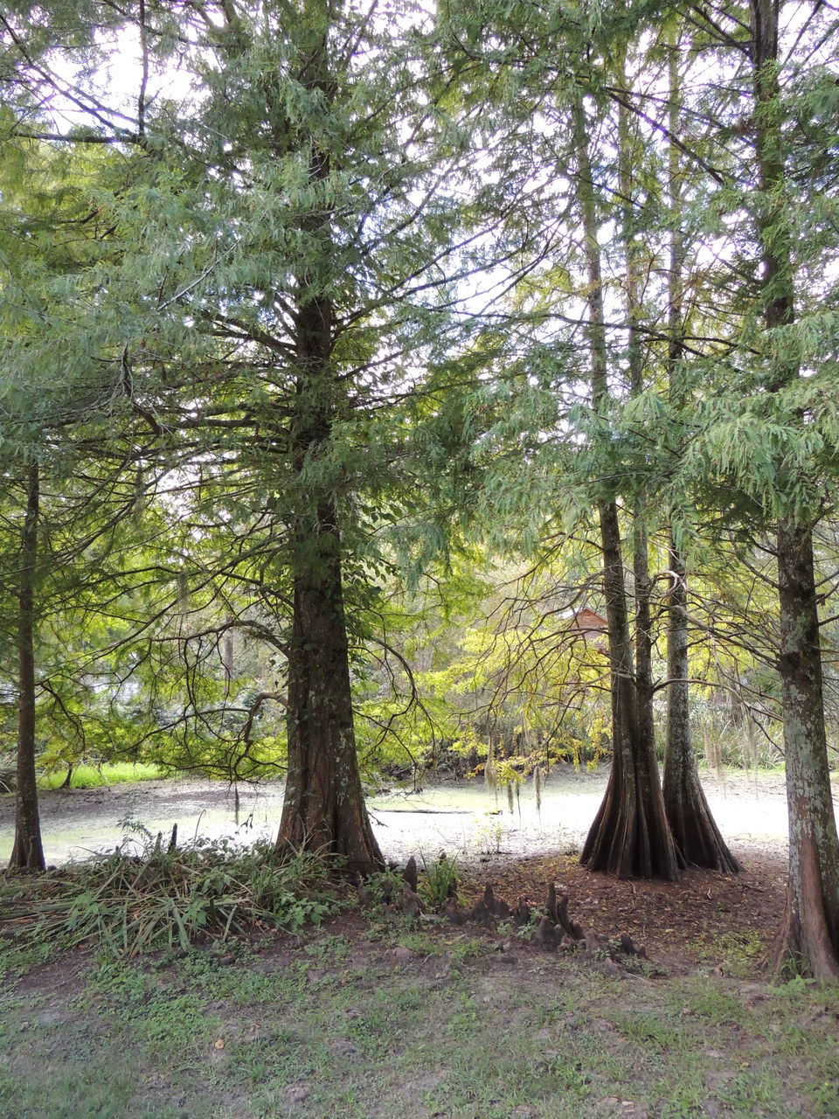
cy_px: 560
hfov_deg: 56.8
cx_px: 420
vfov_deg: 71.6
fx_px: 776
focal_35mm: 24
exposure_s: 1/160
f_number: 3
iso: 400
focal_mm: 4.3
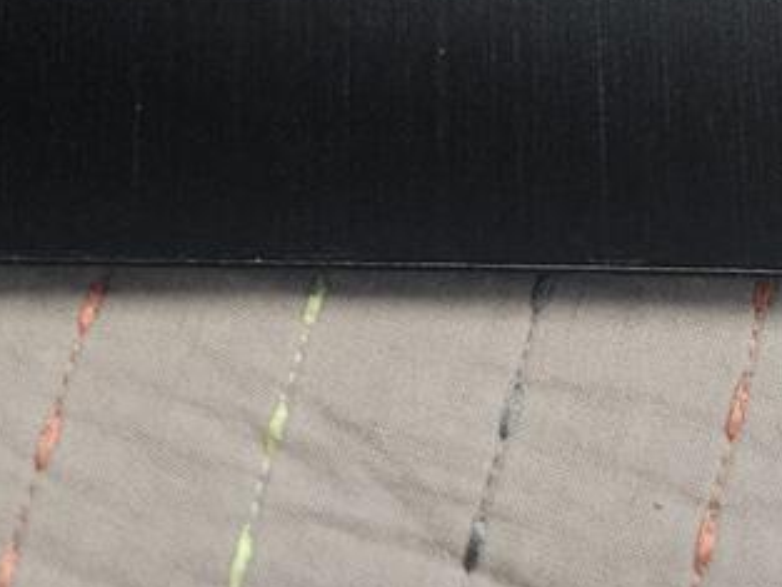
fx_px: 2215
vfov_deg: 13.0
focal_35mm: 98
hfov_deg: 20.0
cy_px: -597
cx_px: 310
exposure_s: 1/120
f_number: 1.8
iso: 500
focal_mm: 5
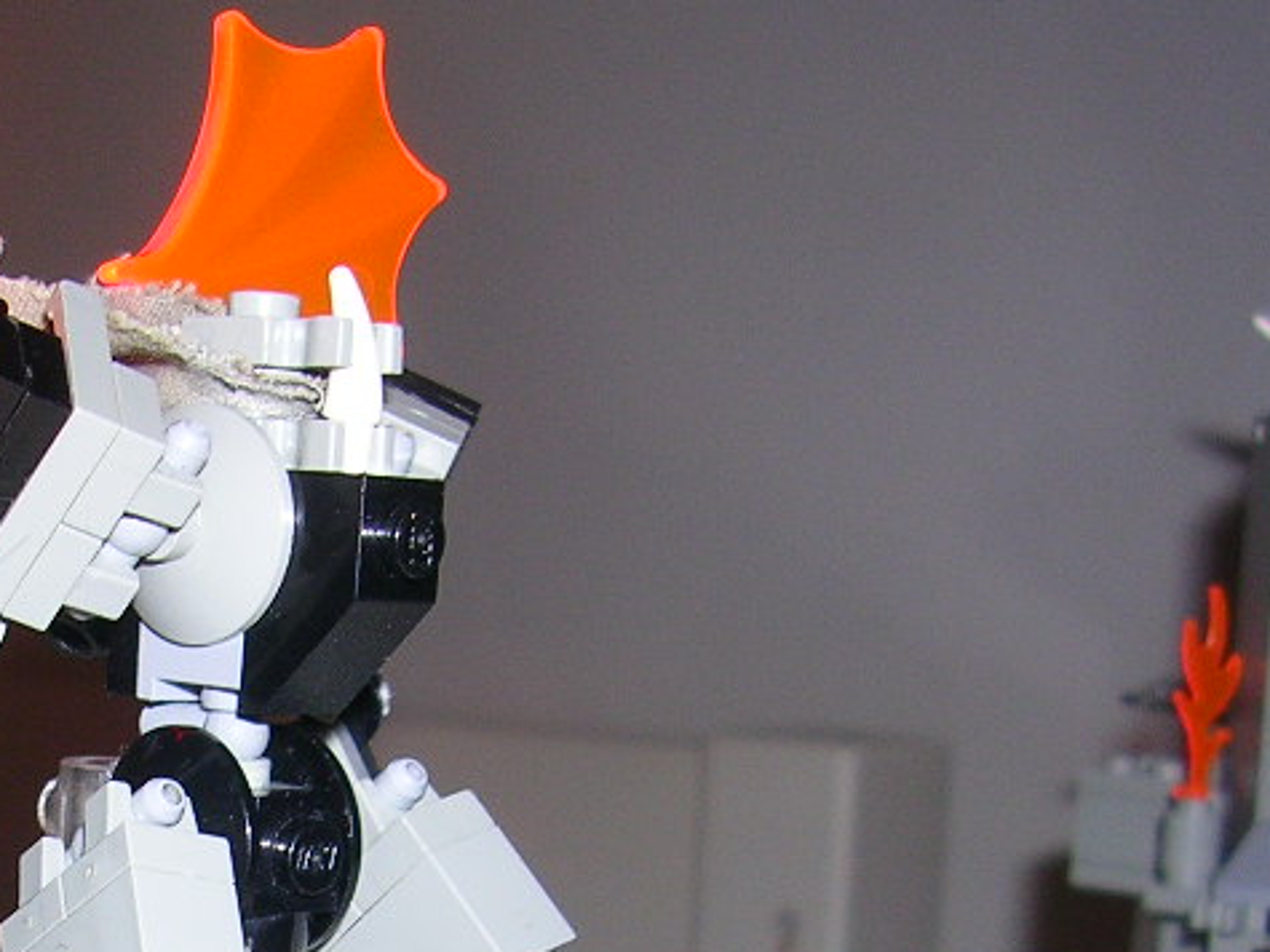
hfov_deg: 23.4
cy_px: 984
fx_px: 3008
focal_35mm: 82
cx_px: 225
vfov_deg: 17.5
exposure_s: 1/60.1
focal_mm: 5.8
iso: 50
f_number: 2.8
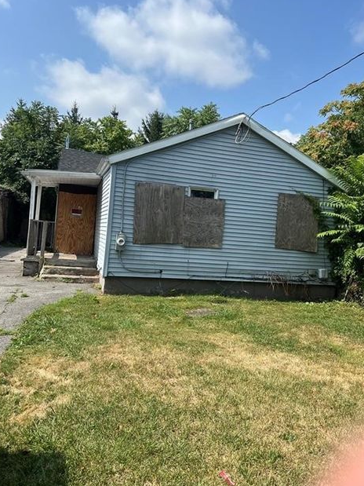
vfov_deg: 63.4
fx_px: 393
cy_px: 229
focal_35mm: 28
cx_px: 185
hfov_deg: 49.7
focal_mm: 5.7
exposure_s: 1/4444
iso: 50
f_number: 1.5
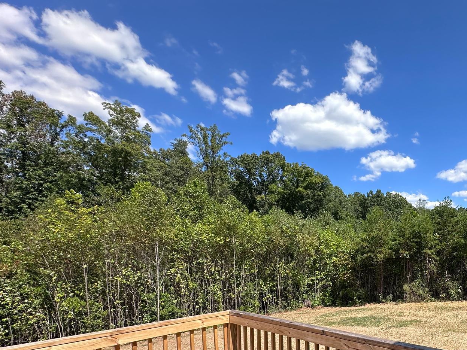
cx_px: 363
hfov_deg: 68.0
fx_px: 310
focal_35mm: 23
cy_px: 264
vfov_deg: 55.9
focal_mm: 2.22
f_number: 2.2
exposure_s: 1/1453
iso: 50
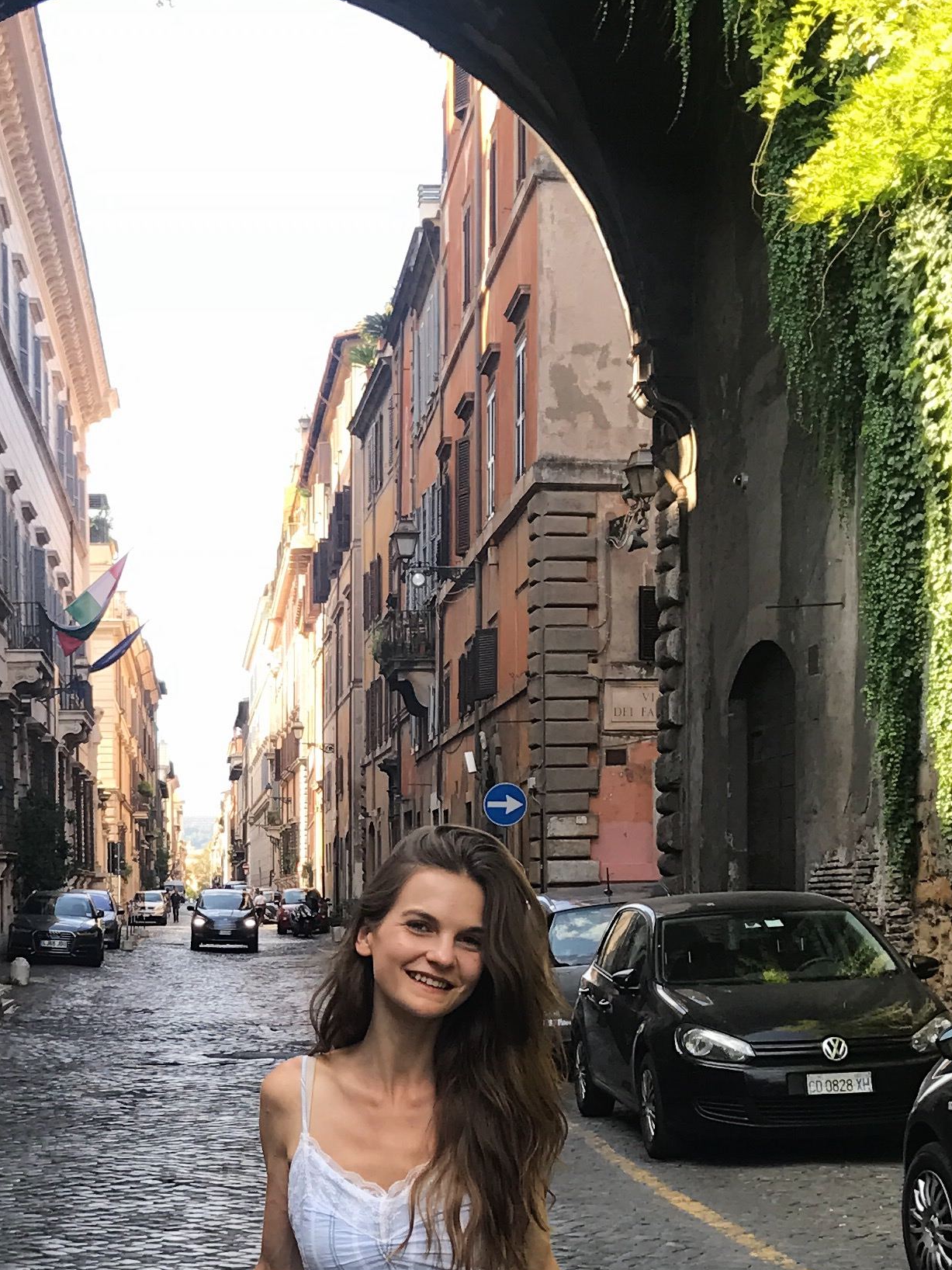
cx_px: 165
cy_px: 1004
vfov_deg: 27.6
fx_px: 2530
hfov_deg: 21.0
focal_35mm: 69
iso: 20
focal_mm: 3.99
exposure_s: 1/323
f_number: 1.8
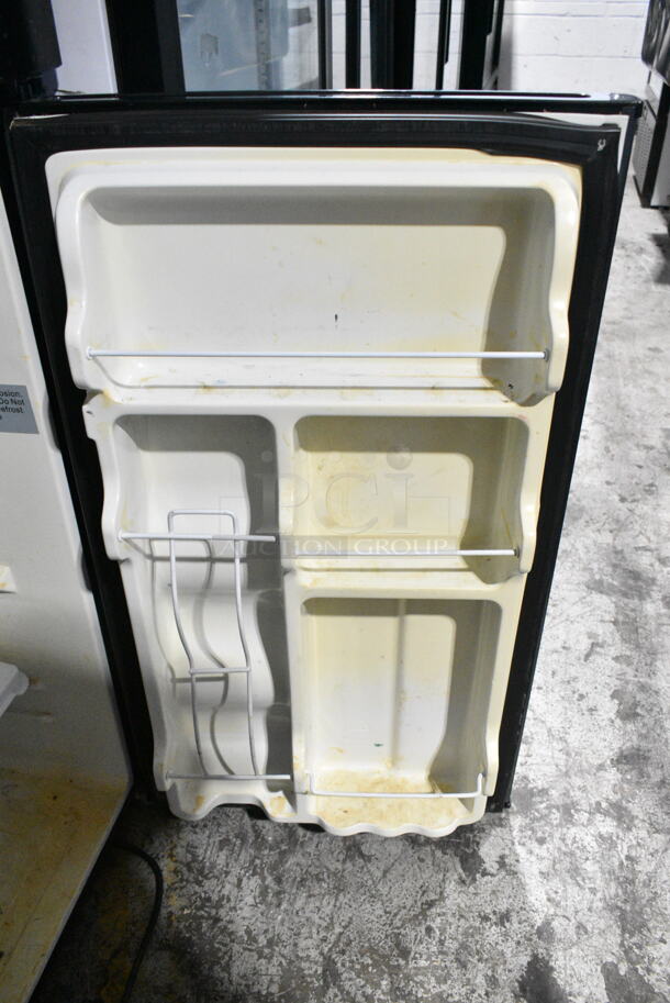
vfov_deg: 61.9
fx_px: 836
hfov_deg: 43.7
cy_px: 502
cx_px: 335
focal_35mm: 30
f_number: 6.3
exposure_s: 1/160
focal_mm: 20
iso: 6400
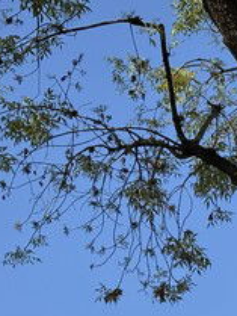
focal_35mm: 149
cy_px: 328
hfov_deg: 9.7
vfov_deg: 13.0
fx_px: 1359
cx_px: 361
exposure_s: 1/1709
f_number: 1.6
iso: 32
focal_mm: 5.96
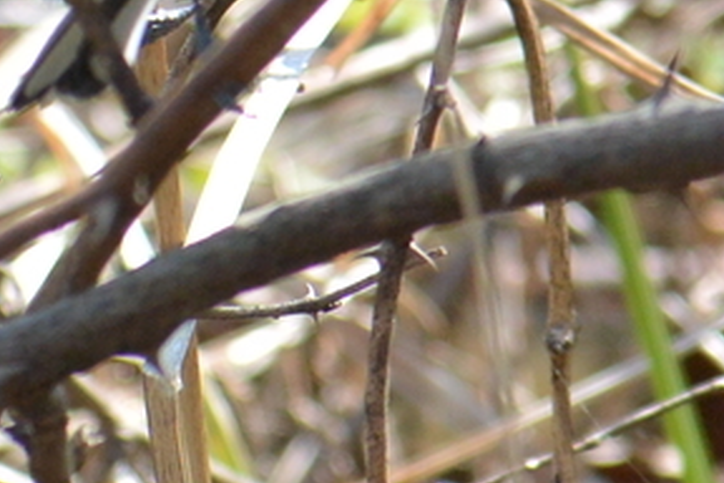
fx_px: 30546
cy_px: -302
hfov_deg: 1.4
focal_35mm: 1519
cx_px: 33
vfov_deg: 0.9
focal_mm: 135
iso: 320
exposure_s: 1/500
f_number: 5.6
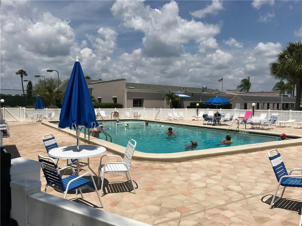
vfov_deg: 49.7
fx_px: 244
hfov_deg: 63.4
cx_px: 151
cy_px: 113
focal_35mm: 28
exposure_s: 1/6410
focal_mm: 3.99
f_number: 1.8
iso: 20
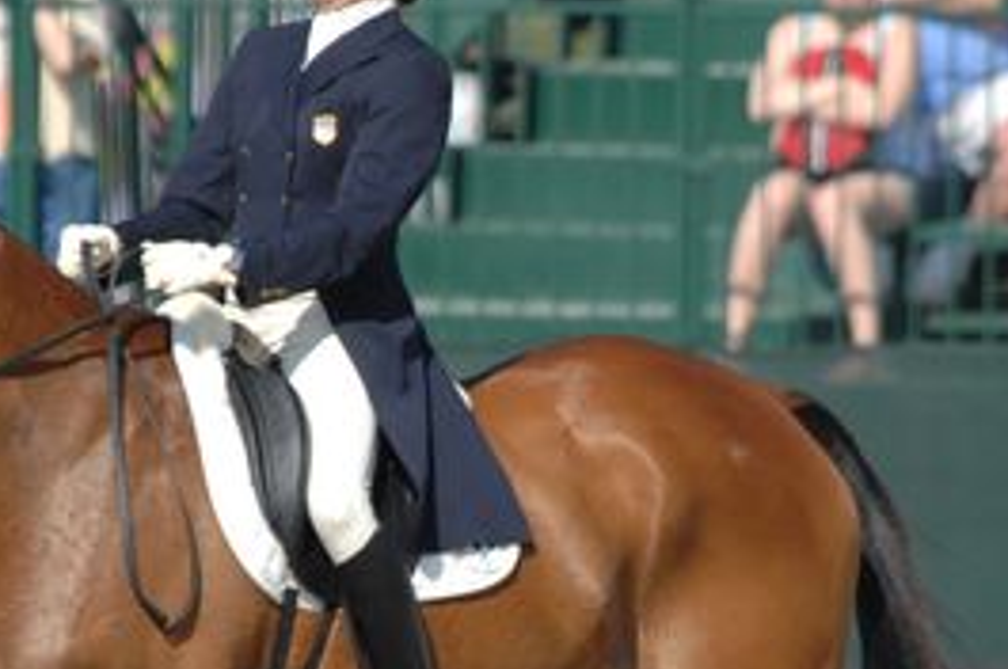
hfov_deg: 1.4
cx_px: 464
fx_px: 40494
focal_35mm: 1448
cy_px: 534
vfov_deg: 0.9
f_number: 5.6
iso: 200
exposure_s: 1/800
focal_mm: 400
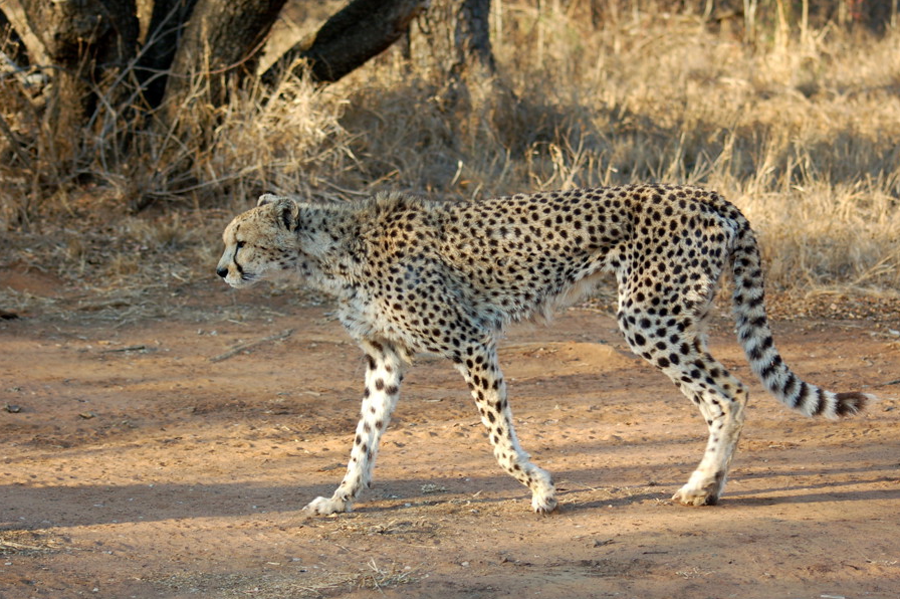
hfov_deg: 17.1
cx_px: 495
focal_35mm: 120
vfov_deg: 11.4
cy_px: 325
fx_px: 2998
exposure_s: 1/320
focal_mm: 70
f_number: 4.5
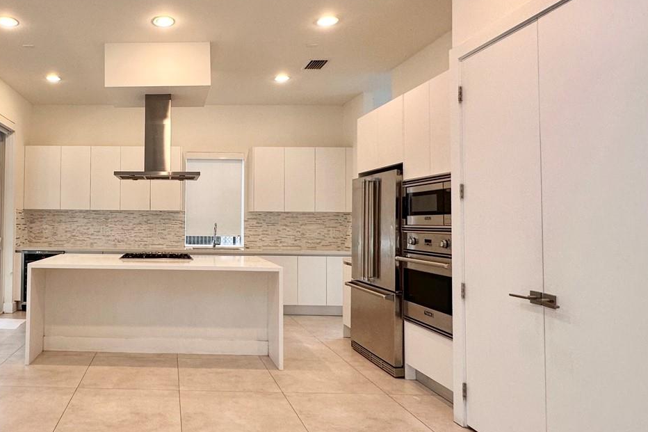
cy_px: 207
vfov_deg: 51.3
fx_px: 450
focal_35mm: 25
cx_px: 157
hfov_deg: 66.7
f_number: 2.2
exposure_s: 1/120
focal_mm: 2.22
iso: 125
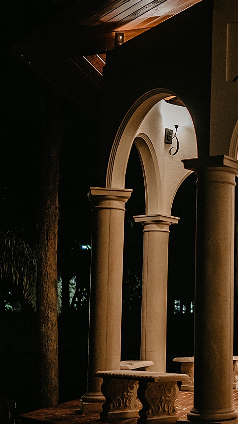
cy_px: 218
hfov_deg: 16.4
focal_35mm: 68
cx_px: 341
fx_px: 763
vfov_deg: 31.0
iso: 2500
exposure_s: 1/200
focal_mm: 35
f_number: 1.4
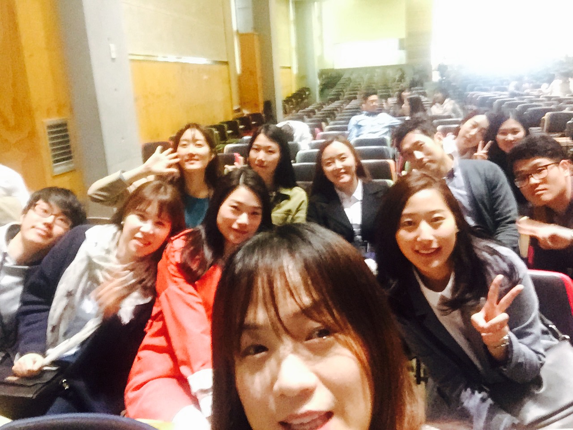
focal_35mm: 31
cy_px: 215
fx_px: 513
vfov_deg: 45.4
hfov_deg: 58.4
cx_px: 286
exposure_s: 1/15
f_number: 2.2
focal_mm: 2.65
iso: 500
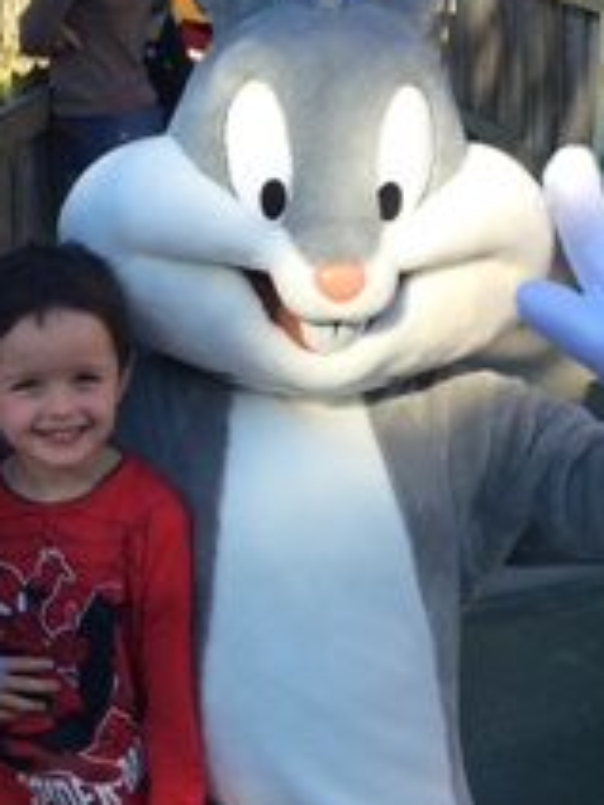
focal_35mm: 78
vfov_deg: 25.0
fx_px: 1815
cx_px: 268
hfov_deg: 18.9
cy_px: 501
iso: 32
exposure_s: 1/436
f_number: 2.2
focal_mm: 4.12
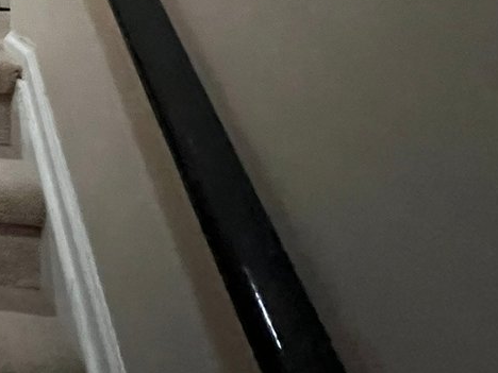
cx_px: -231
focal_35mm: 42
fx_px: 604
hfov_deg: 29.4
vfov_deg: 27.2
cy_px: -144
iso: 1000
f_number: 1.8
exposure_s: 1/40
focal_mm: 1.57
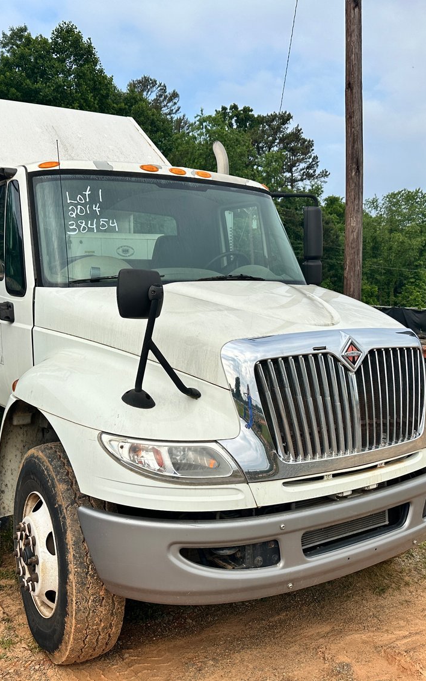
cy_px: 341
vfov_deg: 56.7
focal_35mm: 34
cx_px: 211
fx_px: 631
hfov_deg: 37.3
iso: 80
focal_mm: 6.86
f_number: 1.78
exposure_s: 1/3717
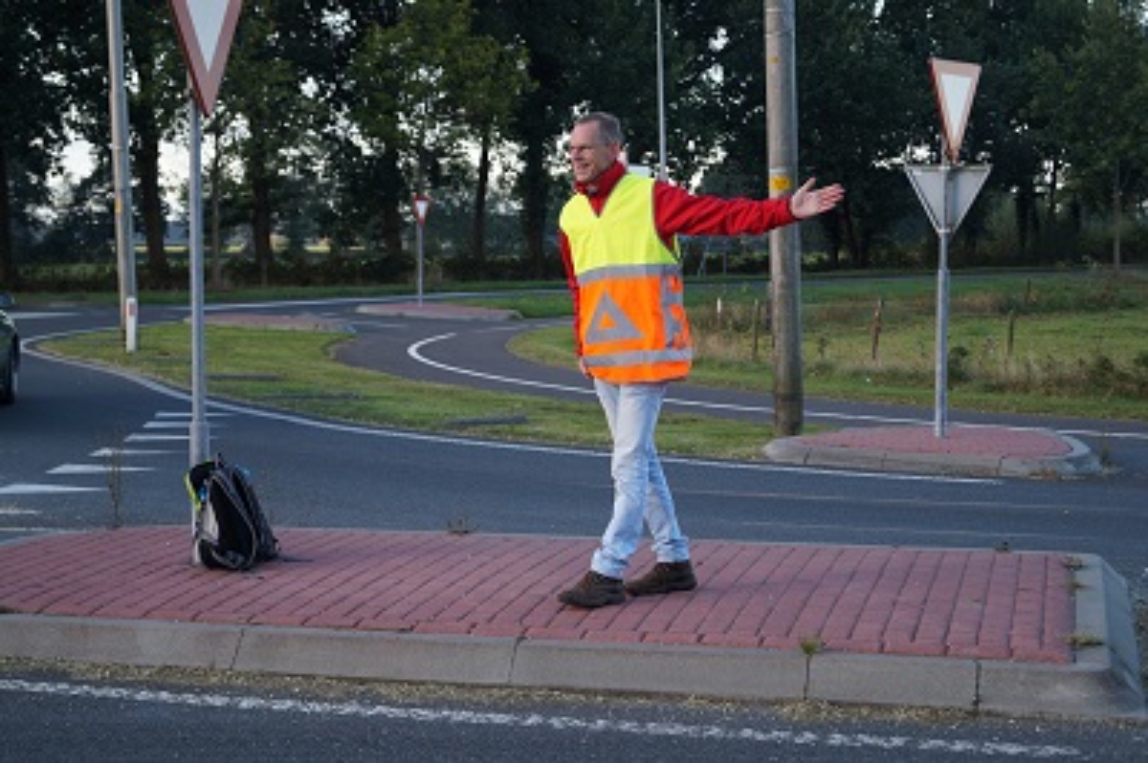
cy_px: 382
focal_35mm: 60
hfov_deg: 33.4
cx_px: 574
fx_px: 1912
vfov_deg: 22.6
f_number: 5
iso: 160
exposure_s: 1/160
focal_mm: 40
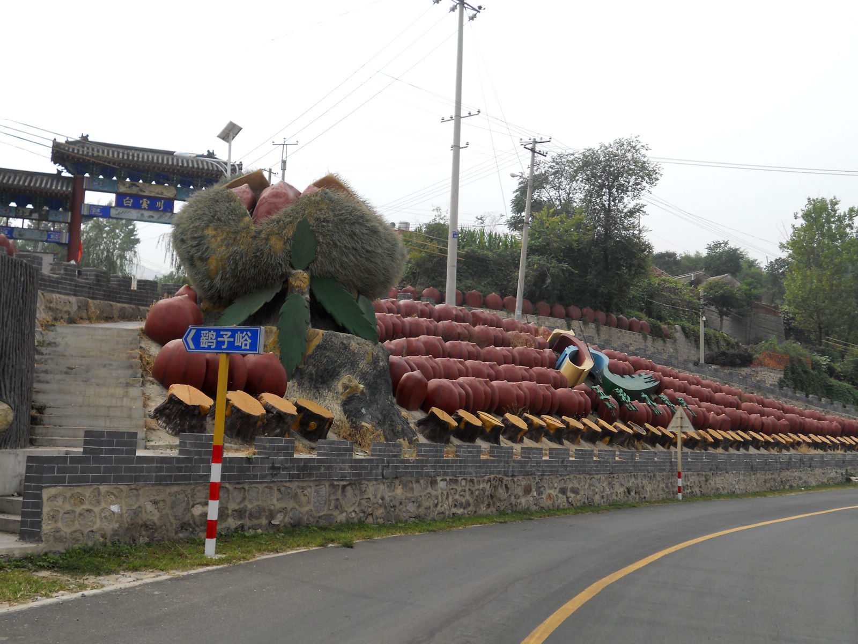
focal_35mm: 38
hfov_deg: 49.0
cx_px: 429
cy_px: 322
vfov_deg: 37.7
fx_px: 942
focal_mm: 6.9
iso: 80
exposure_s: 1/500
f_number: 3.9
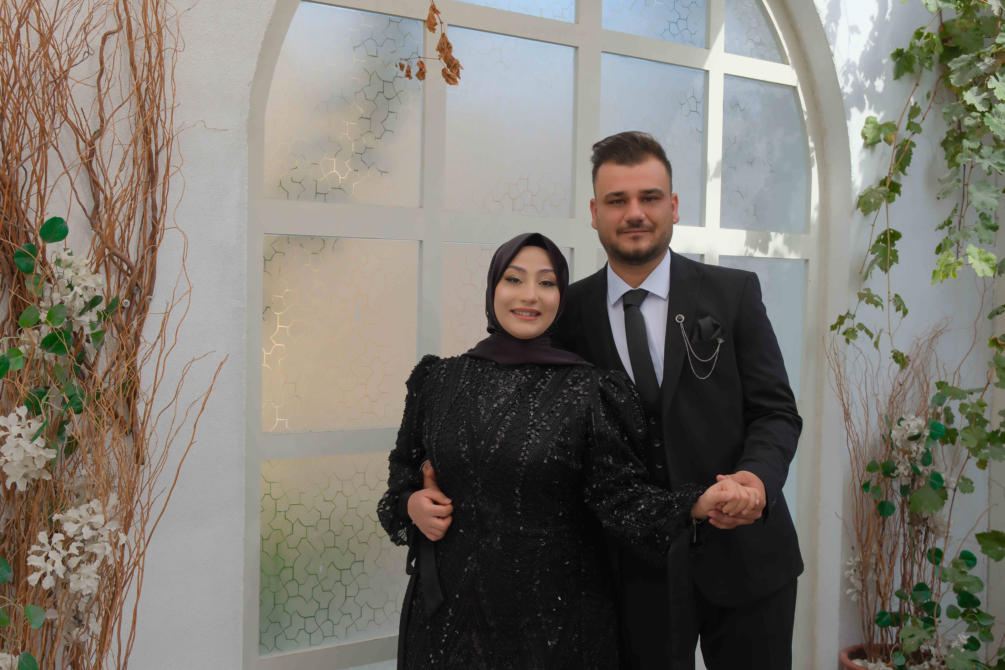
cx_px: 502
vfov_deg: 32.6
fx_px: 1144
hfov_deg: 47.4
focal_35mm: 41
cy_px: 335
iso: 250
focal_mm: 27.1
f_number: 5.6
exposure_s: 1/150
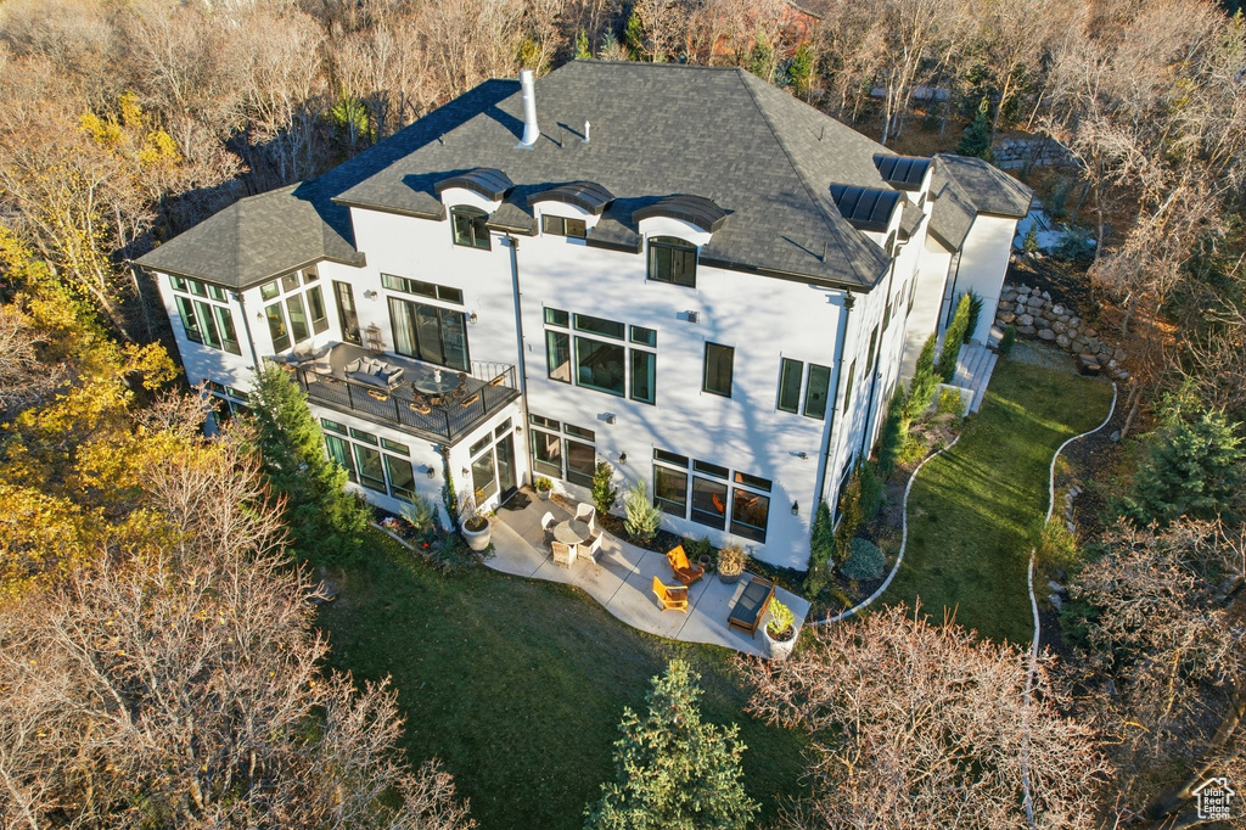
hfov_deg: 78.6
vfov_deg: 57.2
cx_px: 623
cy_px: 415
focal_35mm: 22
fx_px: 761
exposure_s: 1/640
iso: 100
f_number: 2.8
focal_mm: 8.4
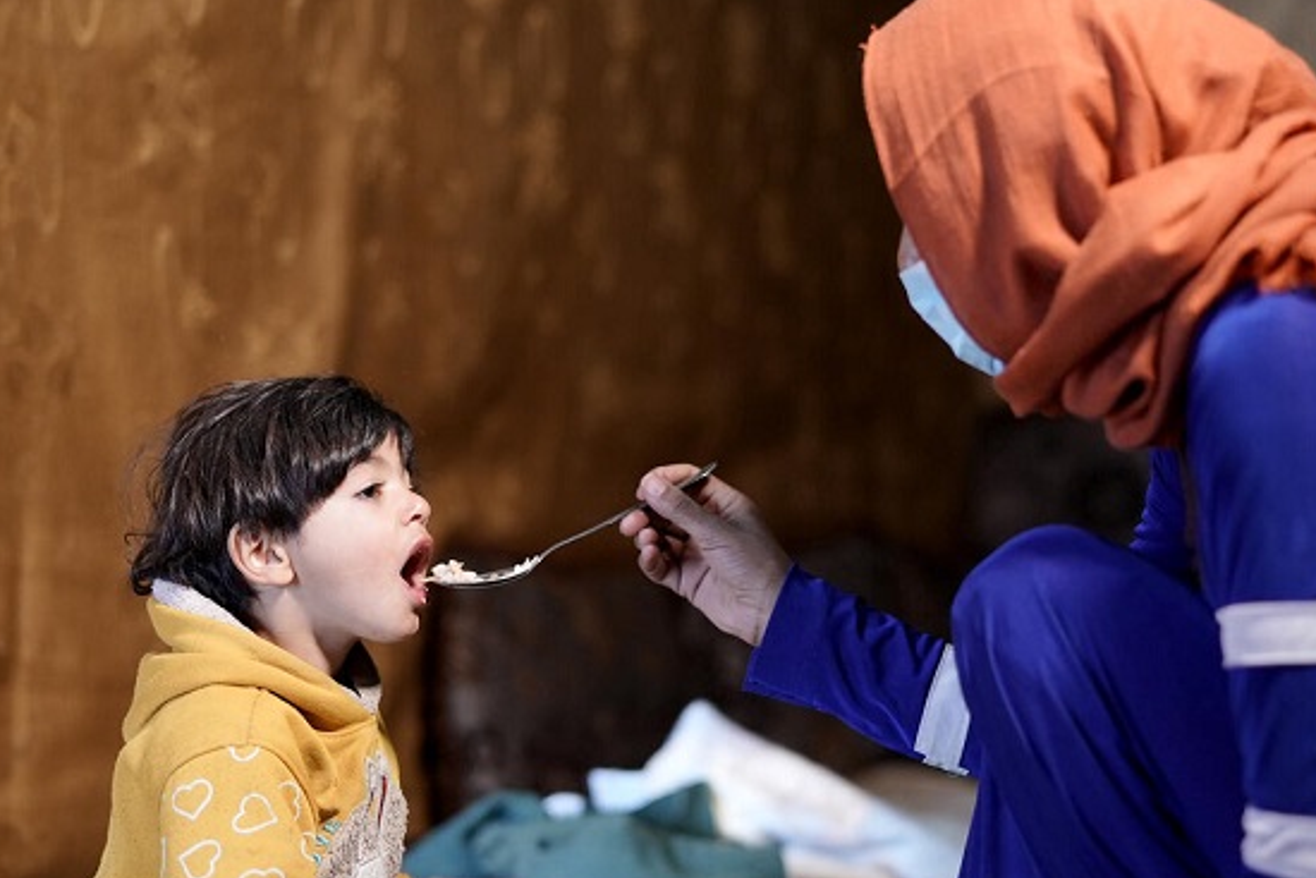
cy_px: 504
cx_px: 785
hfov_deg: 25.3
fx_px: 2925
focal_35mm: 80
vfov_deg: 17.1
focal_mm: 50
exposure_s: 1/60
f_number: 1.4
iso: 1250
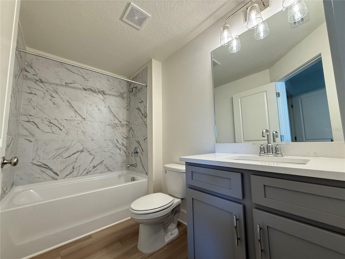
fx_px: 140
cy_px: 130
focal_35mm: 14
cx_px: 172
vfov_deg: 85.7
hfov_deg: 102.1
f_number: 2.2
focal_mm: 2.22
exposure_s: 1/120
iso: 250
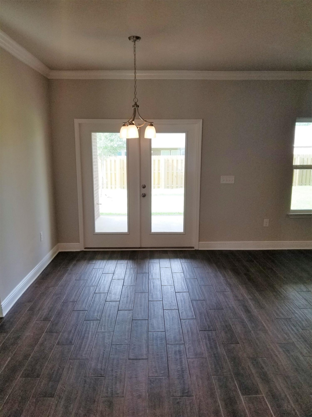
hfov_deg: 53.1
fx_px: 312
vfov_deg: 67.3
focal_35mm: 26
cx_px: 156
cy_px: 208
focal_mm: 4.3
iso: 50
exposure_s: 1/134
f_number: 1.7
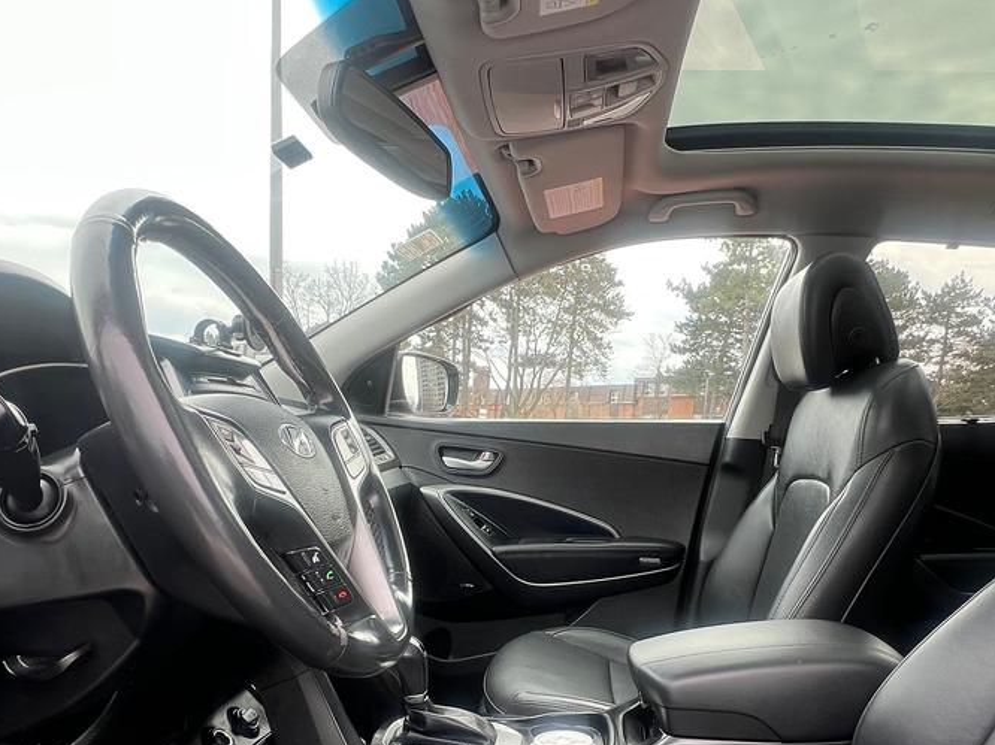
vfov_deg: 52.7
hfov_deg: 69.1
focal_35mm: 25
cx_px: 566
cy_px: 548
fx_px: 718
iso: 32
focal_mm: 1.57
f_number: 1.8
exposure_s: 1/151
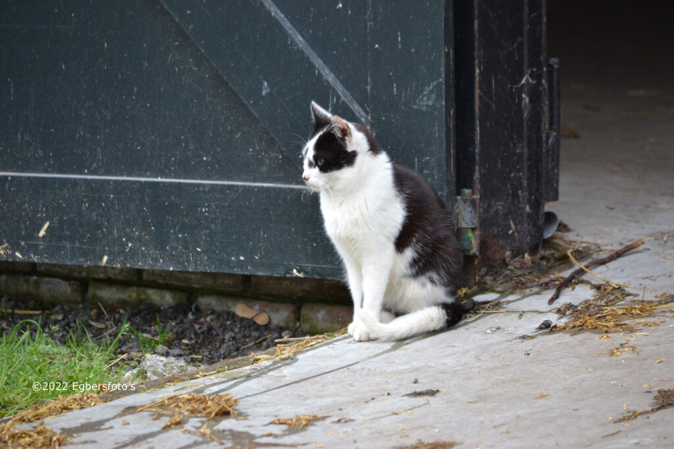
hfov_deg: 7.0
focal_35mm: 292
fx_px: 5477
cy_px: 224
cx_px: 337
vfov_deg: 4.7
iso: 400
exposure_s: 1/250
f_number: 5
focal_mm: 195
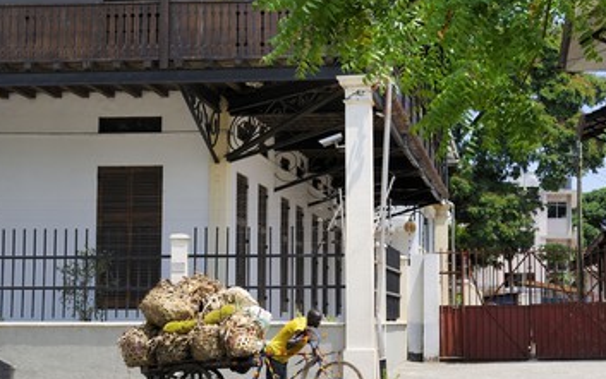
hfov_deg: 24.3
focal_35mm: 85
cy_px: 216
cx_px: 349
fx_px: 1404
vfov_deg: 15.4
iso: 200
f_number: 11
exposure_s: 1/200
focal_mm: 70
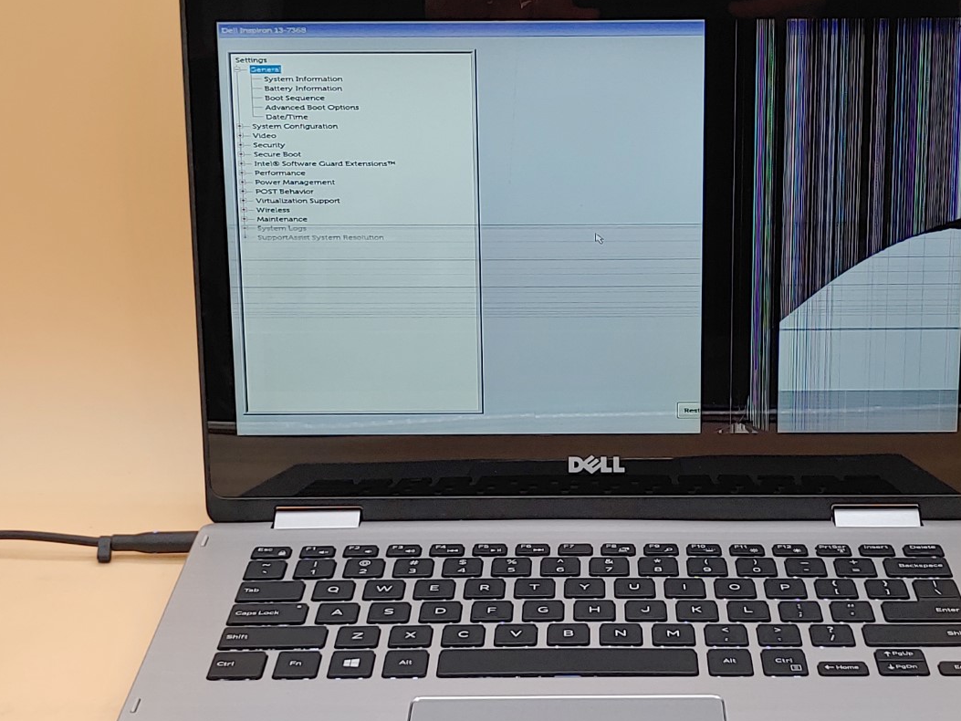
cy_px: 415
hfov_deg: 28.9
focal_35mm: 67
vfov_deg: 21.9
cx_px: 592
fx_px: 1860
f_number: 1.8
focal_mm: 4.36
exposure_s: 1/66
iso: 50
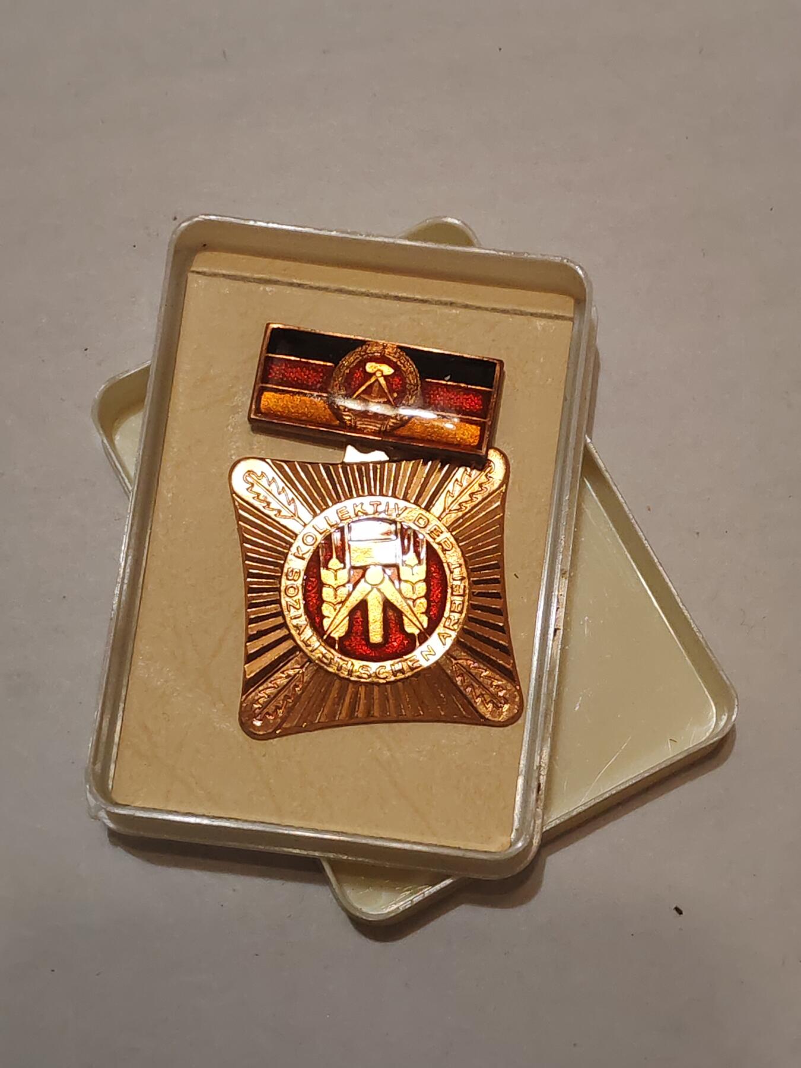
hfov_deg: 21.6
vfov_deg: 28.6
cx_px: 400
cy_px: 534
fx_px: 2098
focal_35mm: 68
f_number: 1.95
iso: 400
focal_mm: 5.52
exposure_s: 1/33
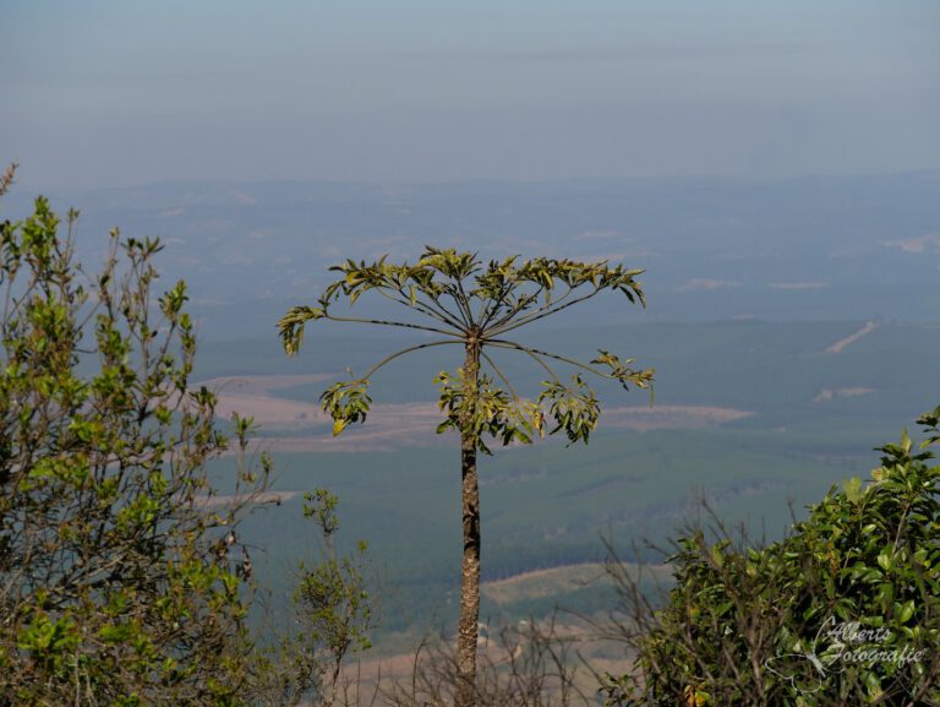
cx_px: 470
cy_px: 354
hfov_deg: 12.8
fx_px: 4184
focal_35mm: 154
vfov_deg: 9.6
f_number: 6.3
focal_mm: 77
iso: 200
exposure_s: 1/500
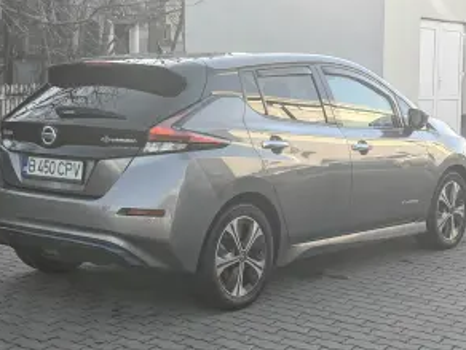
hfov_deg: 28.2
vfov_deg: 21.3
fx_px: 929
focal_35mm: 69
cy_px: 190
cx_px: 233
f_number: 1.8
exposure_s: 1/595
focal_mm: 5.54
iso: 80
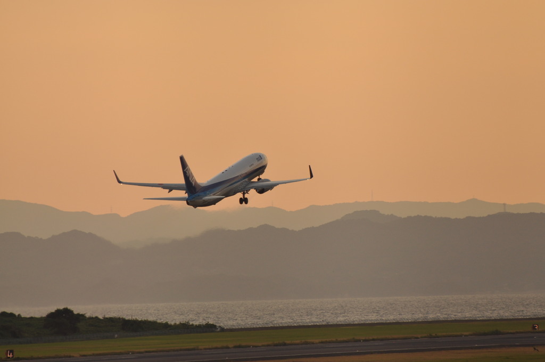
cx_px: 272
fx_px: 6804
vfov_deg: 3.0
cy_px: 181
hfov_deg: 4.6
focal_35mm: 450
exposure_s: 1/500
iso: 200
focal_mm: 300
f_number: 5.6
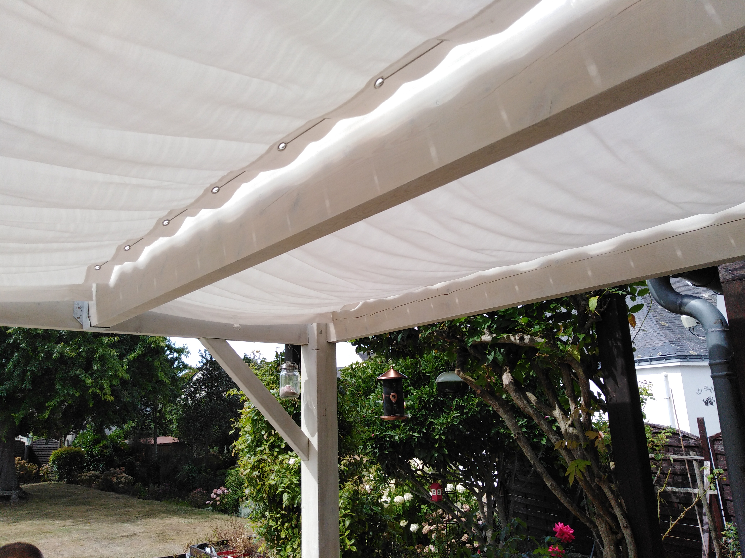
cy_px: 279
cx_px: 372
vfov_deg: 53.1
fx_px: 560
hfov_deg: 67.3
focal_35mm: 26
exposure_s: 1/757
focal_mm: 3.46
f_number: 2.2
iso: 100
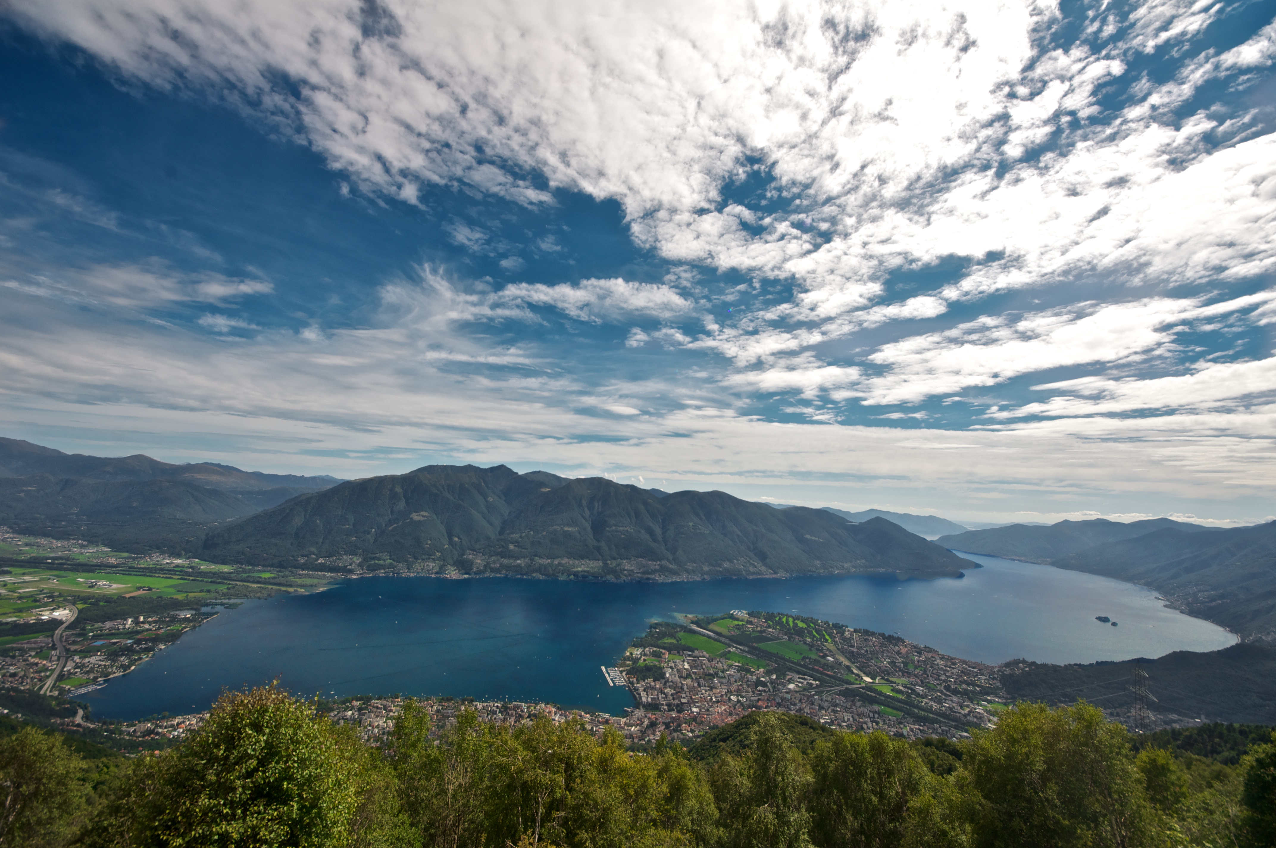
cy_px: 424
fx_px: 425
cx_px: 638
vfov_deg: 89.9
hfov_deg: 112.7
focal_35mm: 12
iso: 200
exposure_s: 1/400
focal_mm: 8
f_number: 10
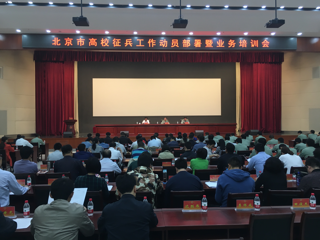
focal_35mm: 29
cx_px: 160
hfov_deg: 61.7
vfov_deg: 48.2
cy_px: 120
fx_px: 268
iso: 64
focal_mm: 4.15
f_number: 2.2
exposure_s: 1/33
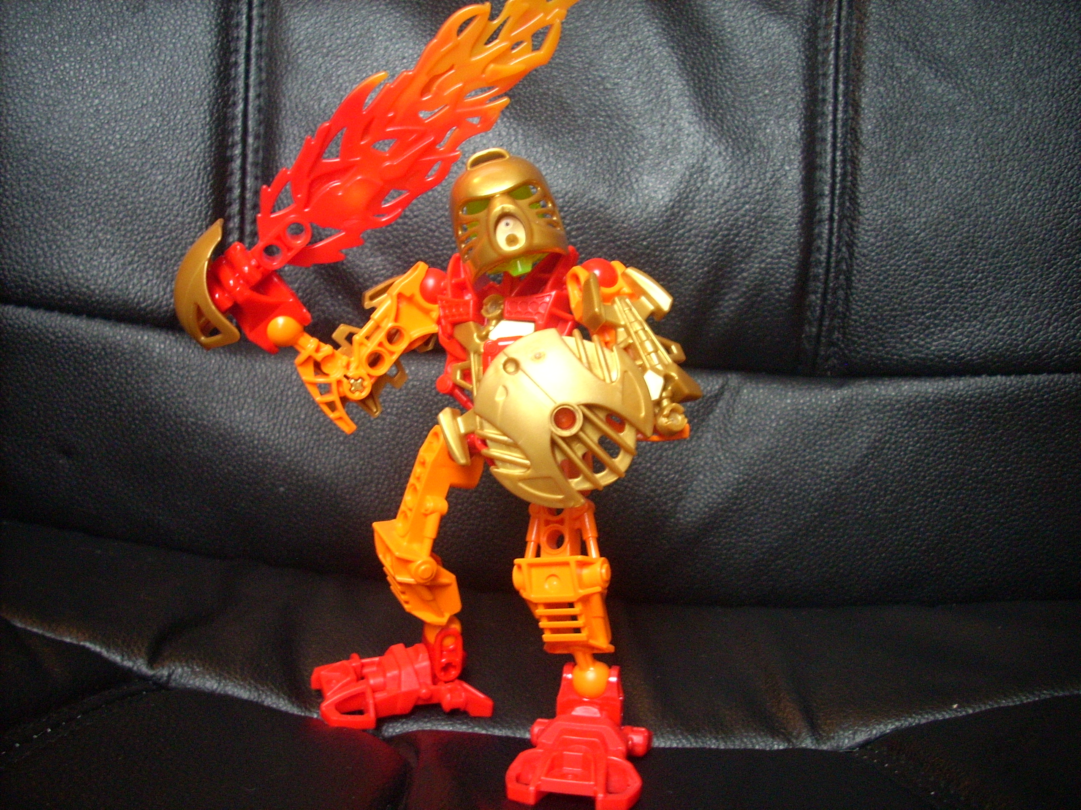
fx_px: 1155
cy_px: 405
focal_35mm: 37
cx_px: 540
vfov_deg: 38.7
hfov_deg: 50.1
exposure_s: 1/9.9
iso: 200
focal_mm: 6.2
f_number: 2.8
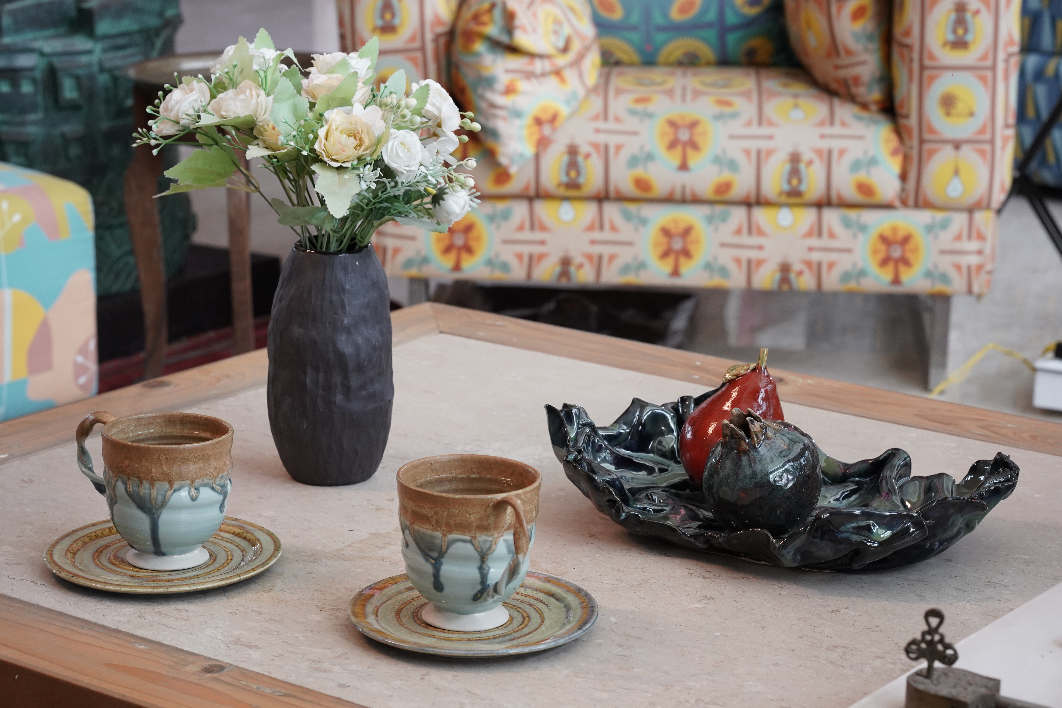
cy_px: 354
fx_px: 2507
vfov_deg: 16.1
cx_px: 531
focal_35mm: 85
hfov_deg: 23.9
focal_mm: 85
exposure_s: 1/200
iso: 2500
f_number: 9
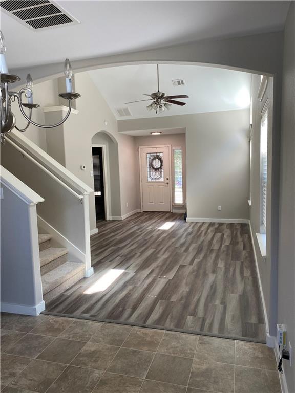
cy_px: 196
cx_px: 148
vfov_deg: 67.3
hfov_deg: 53.1
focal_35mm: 26
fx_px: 295
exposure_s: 1/120
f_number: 1.8
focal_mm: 4.25
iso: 100
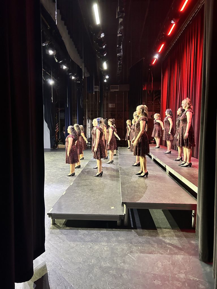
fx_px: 217
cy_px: 144
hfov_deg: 53.1
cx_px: 108
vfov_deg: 67.3
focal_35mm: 26
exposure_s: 1/54
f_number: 1.5
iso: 500
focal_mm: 5.7
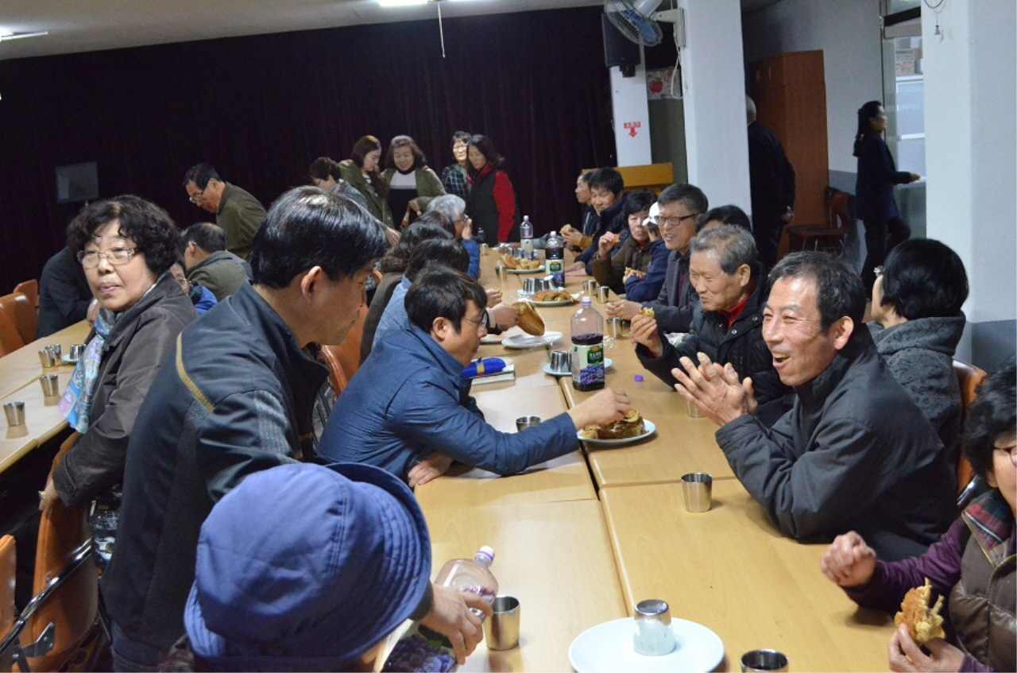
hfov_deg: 49.7
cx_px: 508
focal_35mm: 39
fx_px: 1099
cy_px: 336
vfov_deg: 34.0
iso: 4500
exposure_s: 1/80
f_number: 5.6
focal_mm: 26
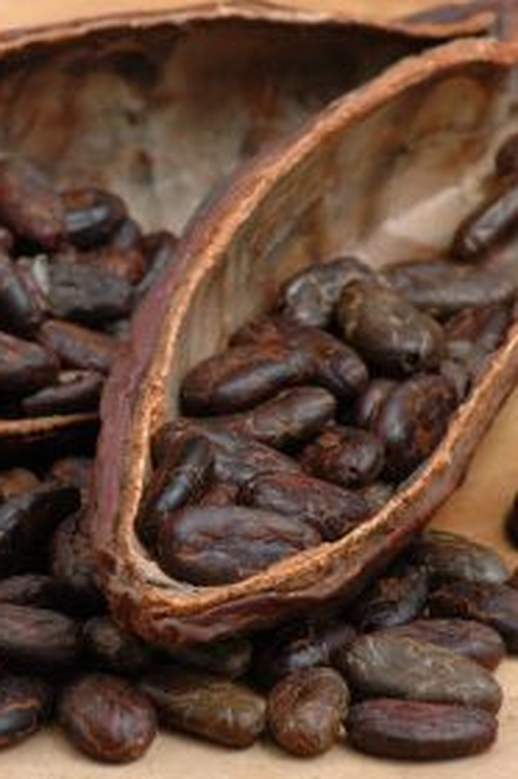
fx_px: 8373
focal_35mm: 387
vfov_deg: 5.3
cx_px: 110
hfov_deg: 3.5
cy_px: 390
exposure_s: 1/500
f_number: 13
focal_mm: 170
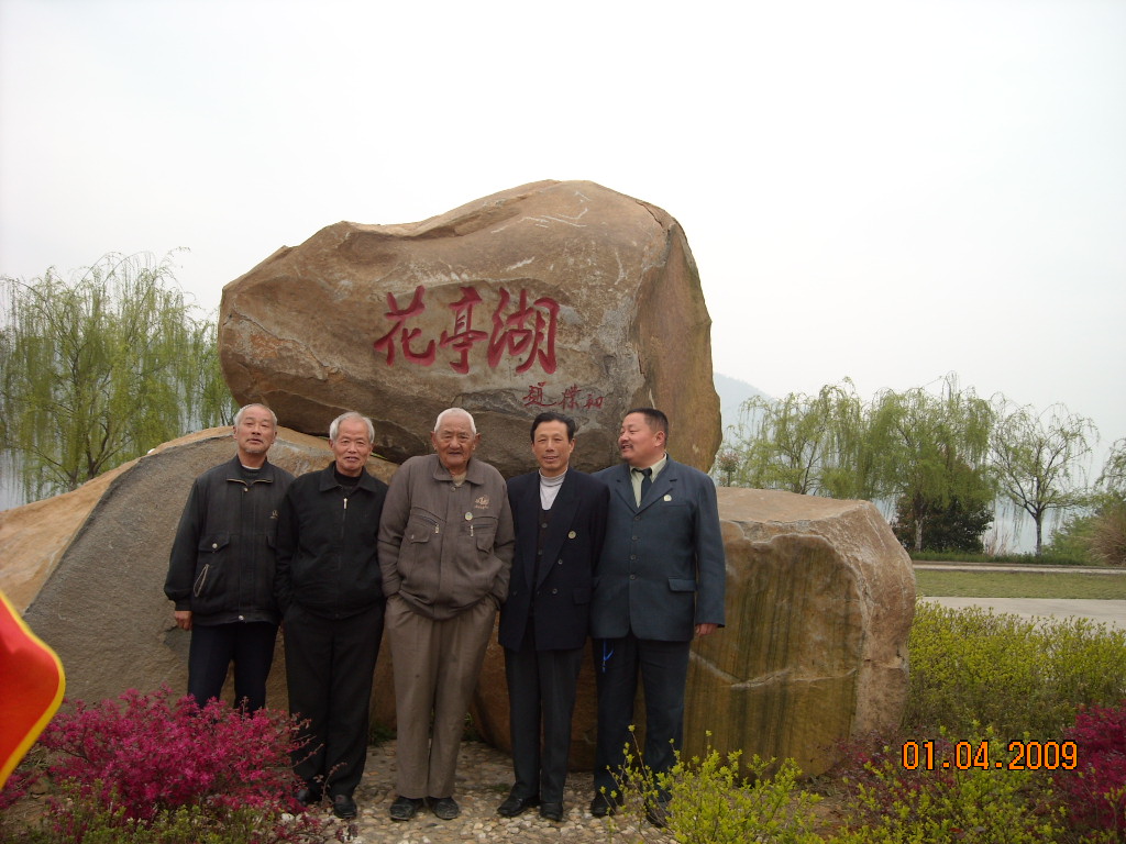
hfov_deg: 52.6
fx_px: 1138
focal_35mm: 35
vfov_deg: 40.7
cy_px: 422
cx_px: 563
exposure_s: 1/184
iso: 64
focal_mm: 5.7
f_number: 2.8
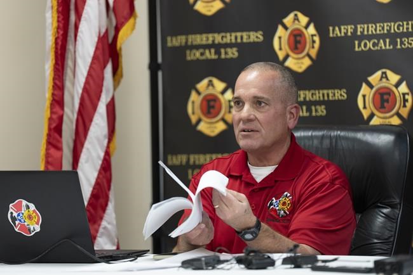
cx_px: 206
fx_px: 2295
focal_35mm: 200
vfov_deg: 6.9
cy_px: 138
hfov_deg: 10.3
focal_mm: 200
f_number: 3.2
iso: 800
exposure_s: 1/200
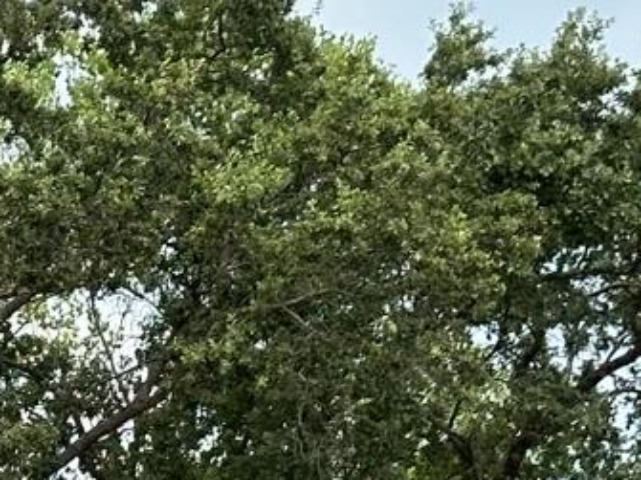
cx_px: -566
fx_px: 3980
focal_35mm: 215
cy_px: 770
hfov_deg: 8.8
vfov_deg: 6.8
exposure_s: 1/1880
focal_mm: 6.86
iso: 64
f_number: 1.78
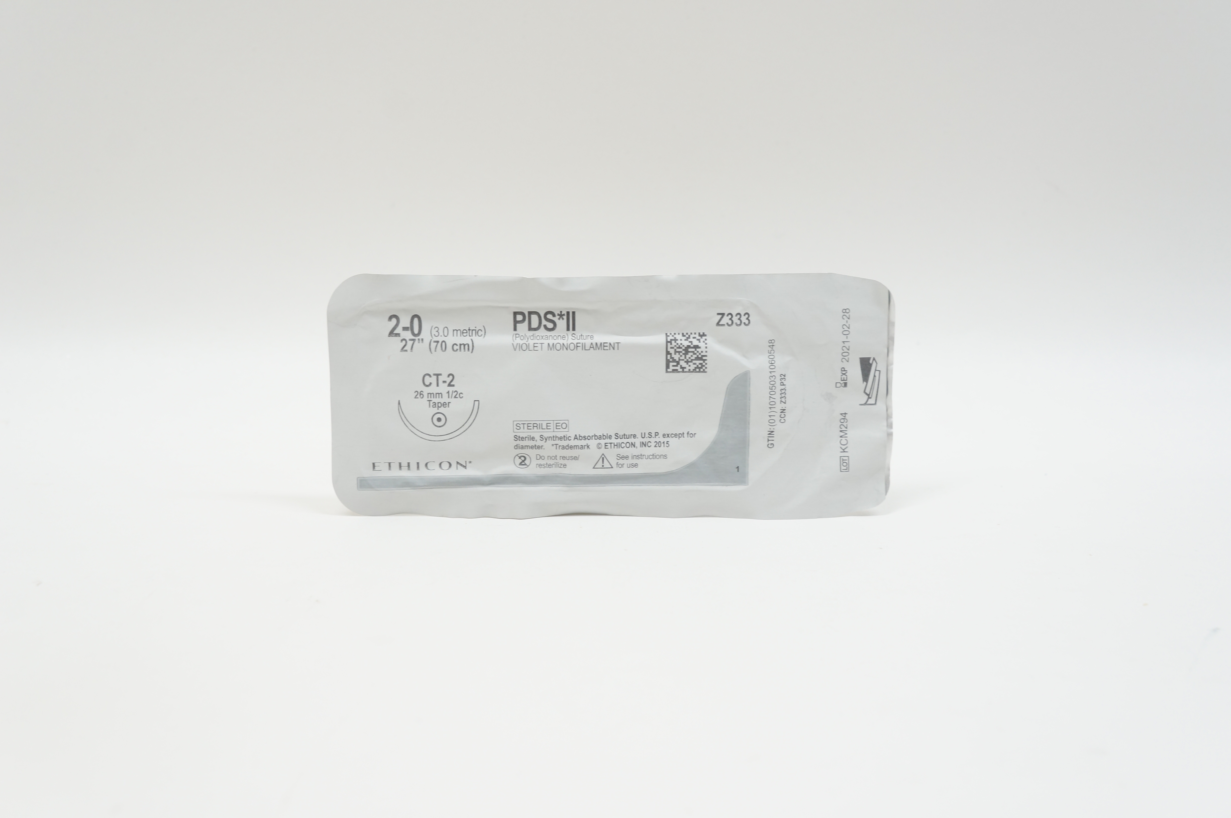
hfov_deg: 46.4
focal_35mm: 42
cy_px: 409
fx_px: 1435
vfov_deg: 31.8
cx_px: 616
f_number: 6.3
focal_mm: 28
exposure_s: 1/50
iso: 400
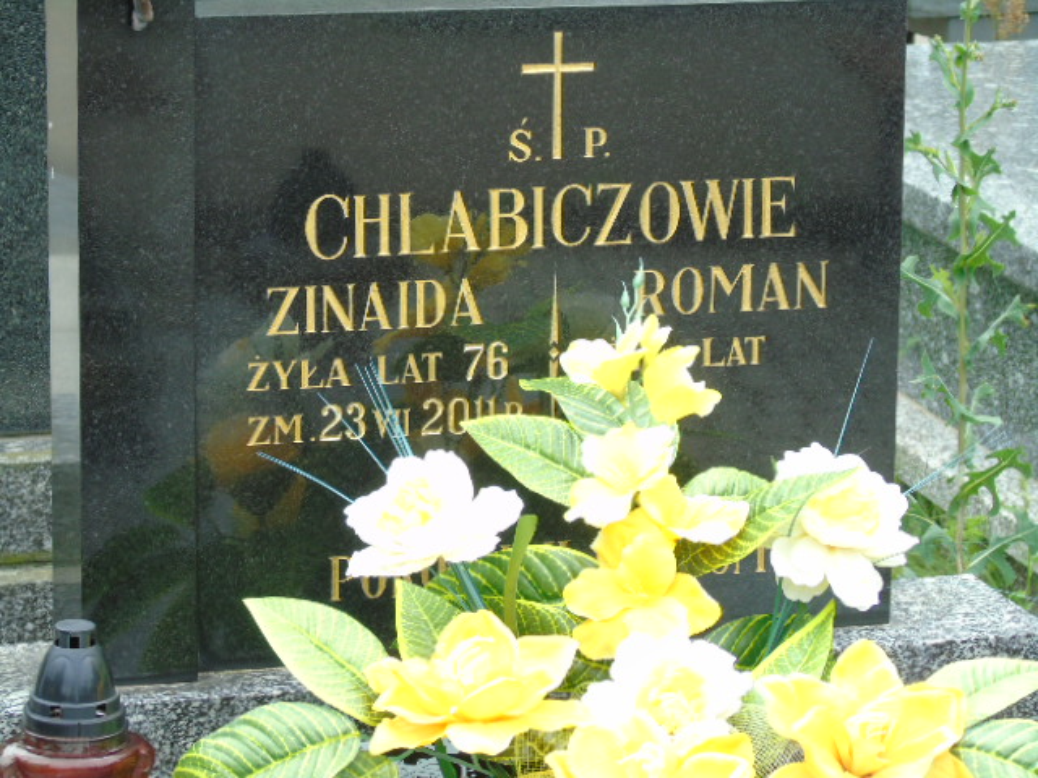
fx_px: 4858
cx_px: 519
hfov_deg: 12.2
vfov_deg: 9.2
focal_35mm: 162
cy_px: 389
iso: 100
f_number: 4.9
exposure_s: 1/125
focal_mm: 29
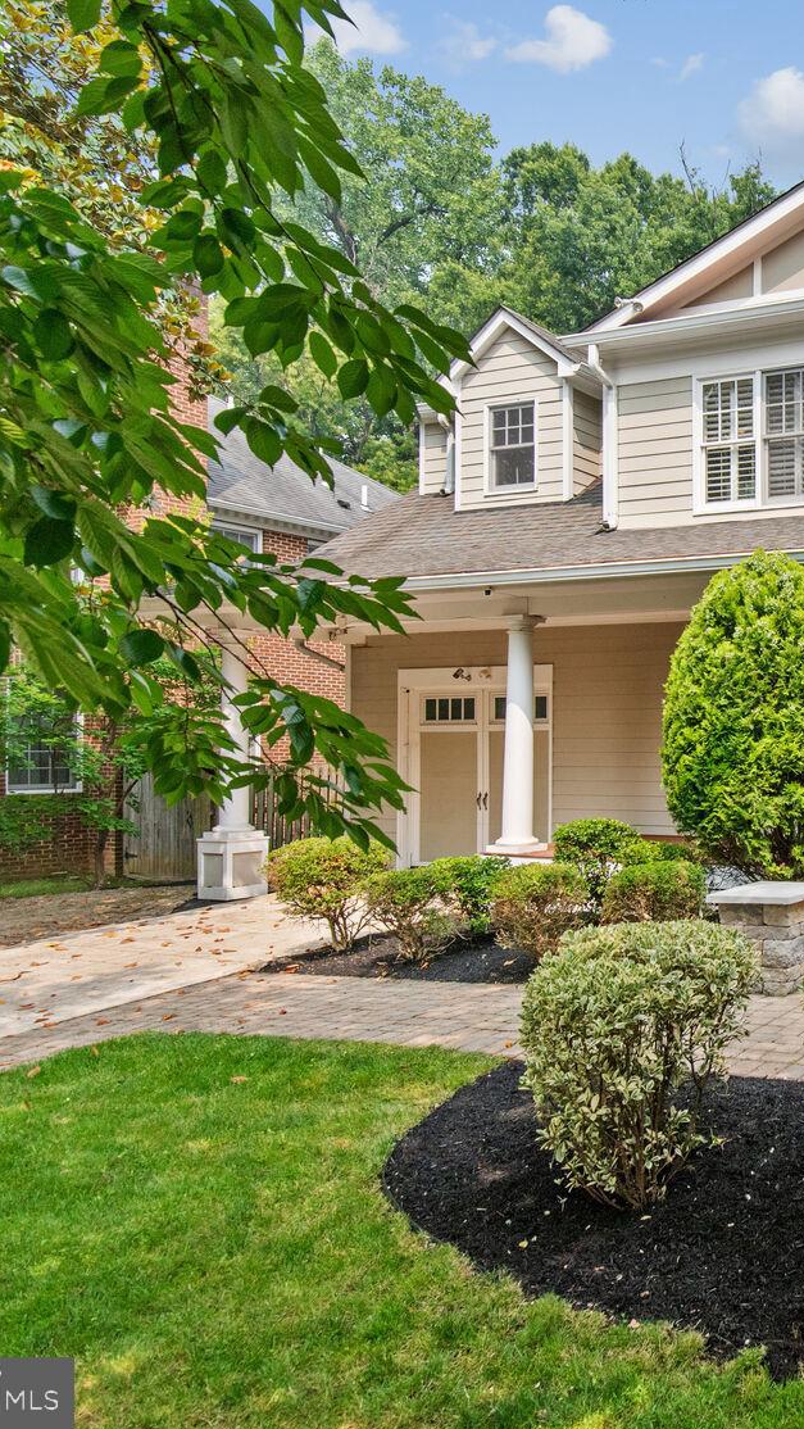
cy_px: 697
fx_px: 985
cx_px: 942
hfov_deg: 35.7
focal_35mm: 26
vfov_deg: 71.9
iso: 400
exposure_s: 1/320
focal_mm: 16
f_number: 8
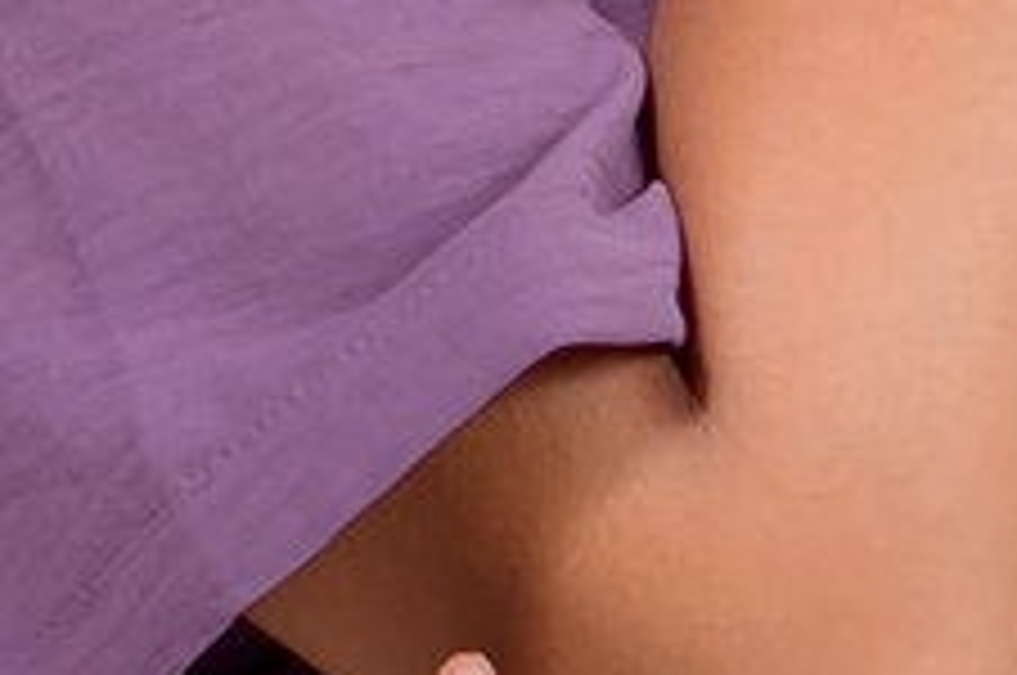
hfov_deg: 3.9
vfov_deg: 2.6
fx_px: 15007
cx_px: 1440
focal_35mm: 532
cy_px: -875
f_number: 4.5
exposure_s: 1/160
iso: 125
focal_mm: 50
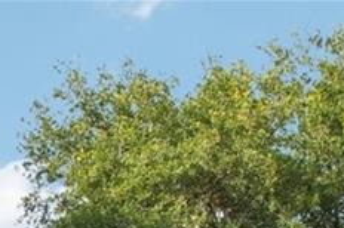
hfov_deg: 12.9
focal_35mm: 152
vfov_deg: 7.4
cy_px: 788
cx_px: -142
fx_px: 1450
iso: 400
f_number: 2.8
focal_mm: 8.4
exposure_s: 1/2500
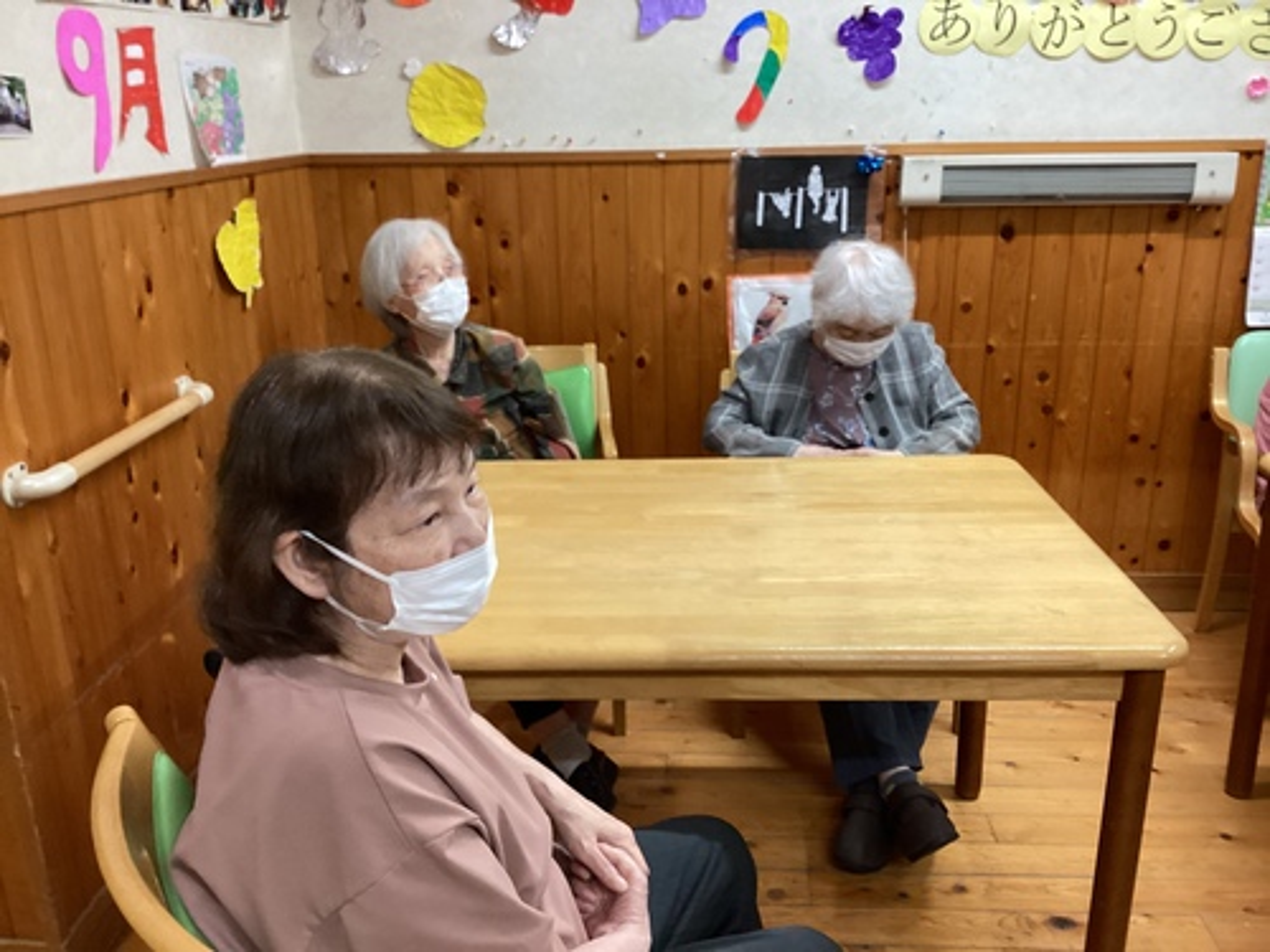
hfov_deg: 58.4
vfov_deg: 45.4
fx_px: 1137
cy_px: 476
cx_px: 635
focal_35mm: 31
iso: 250
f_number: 2.4
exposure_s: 1/60
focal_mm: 3.3
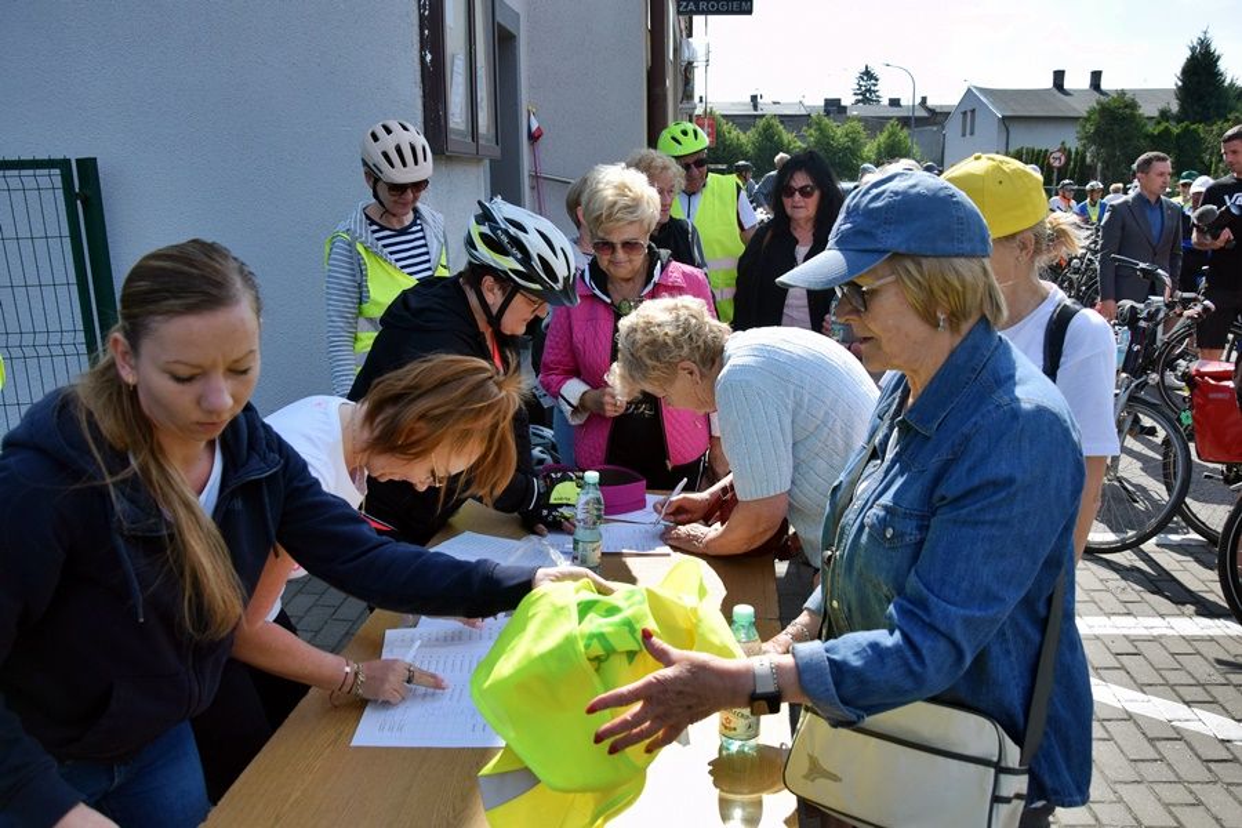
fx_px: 931
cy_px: 414
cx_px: 621
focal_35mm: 27
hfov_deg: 67.4
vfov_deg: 47.9
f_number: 6.3
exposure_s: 1/1600
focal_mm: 18
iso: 400
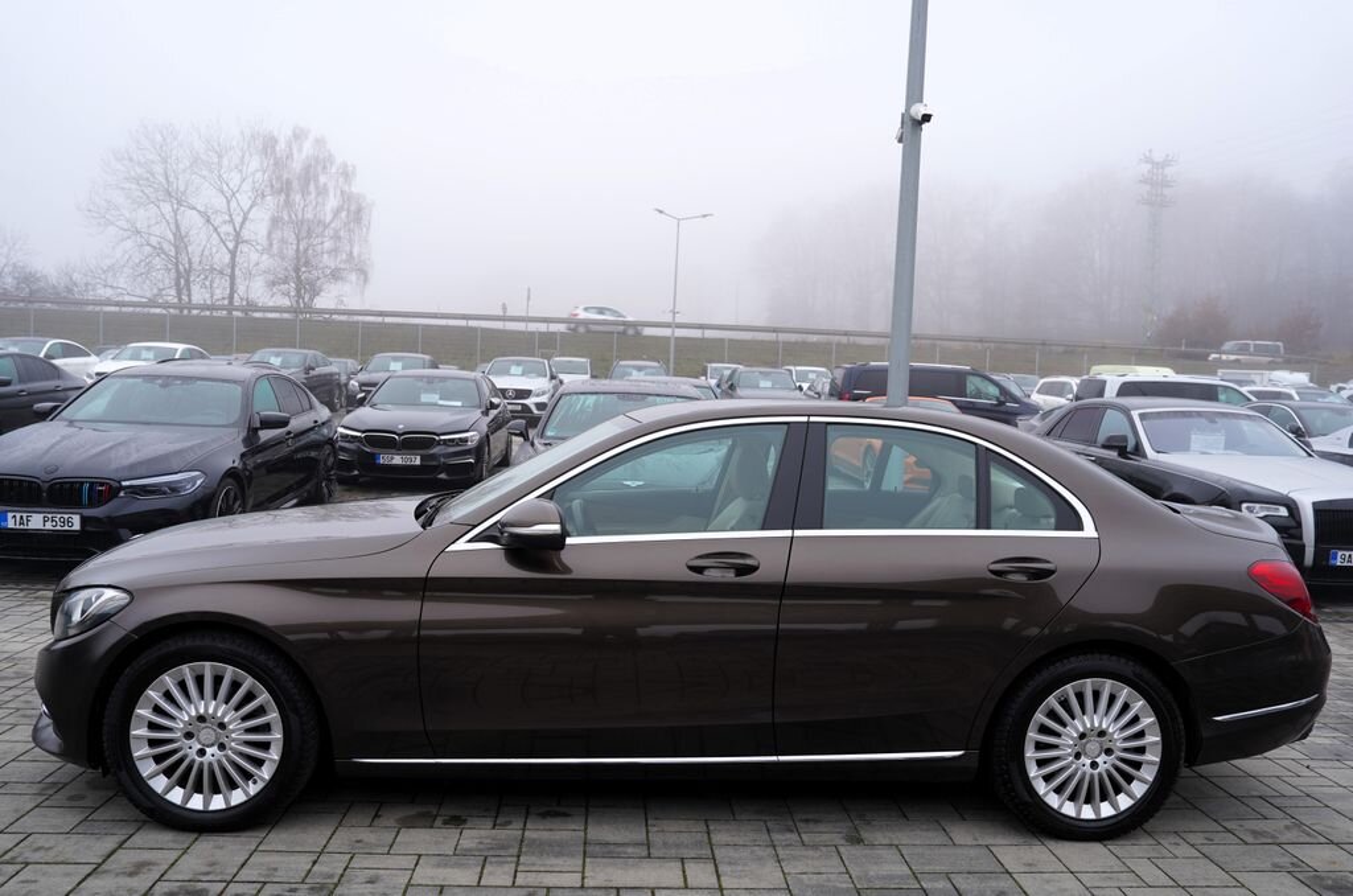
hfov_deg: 67.5
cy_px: 448
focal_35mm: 27
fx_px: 1013
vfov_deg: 47.7
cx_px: 676
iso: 100
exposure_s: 1/100
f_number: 5
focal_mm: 27
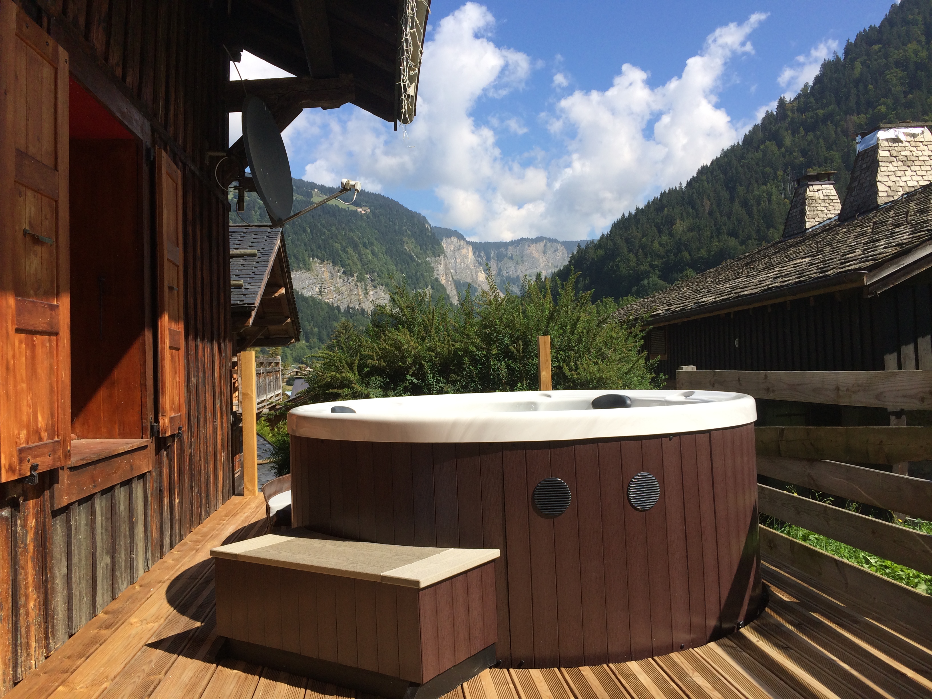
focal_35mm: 30
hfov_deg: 60.0
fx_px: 808
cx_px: 466
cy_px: 350
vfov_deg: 46.8
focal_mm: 4.12
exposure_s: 1/1786
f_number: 2.2
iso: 40
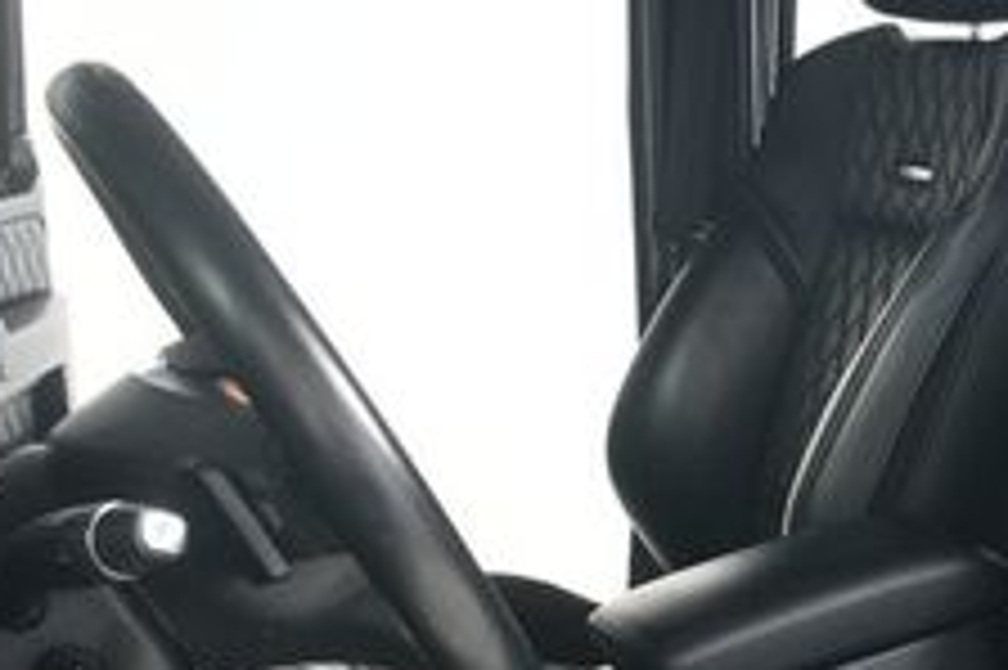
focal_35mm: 77
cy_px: 522
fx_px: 2154
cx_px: 1017
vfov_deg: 17.6
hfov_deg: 25.0
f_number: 5
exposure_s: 1/160
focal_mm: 18
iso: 100
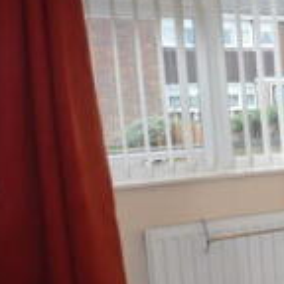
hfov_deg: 16.6
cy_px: 135
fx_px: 538
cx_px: 636
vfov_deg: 29.5
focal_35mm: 58
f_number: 4
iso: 720
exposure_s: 1/60
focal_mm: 10
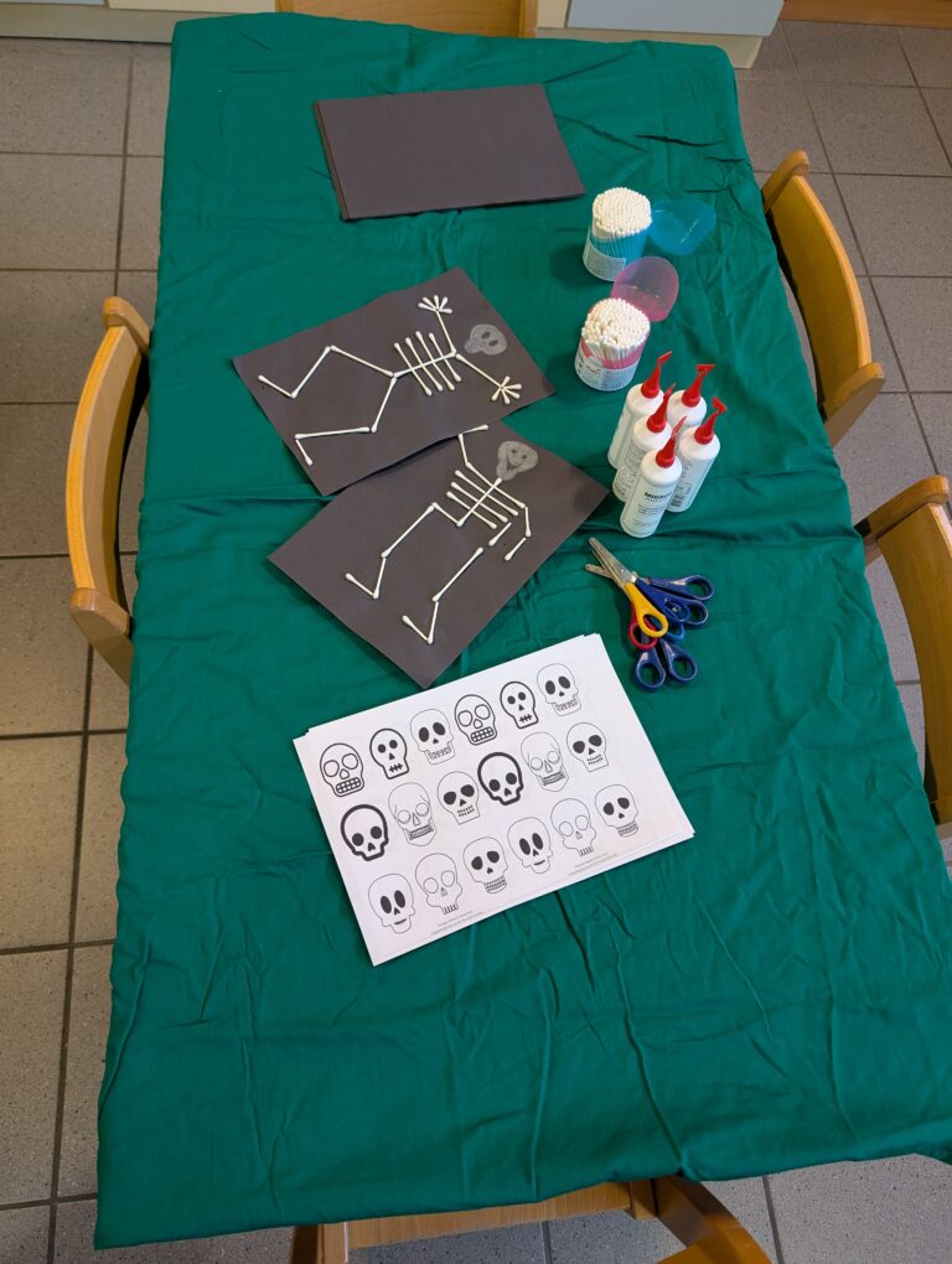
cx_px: 476
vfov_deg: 71.5
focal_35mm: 24
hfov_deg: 56.9
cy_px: 632
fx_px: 878
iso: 372
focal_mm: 6.9
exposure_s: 1/100
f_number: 1.68
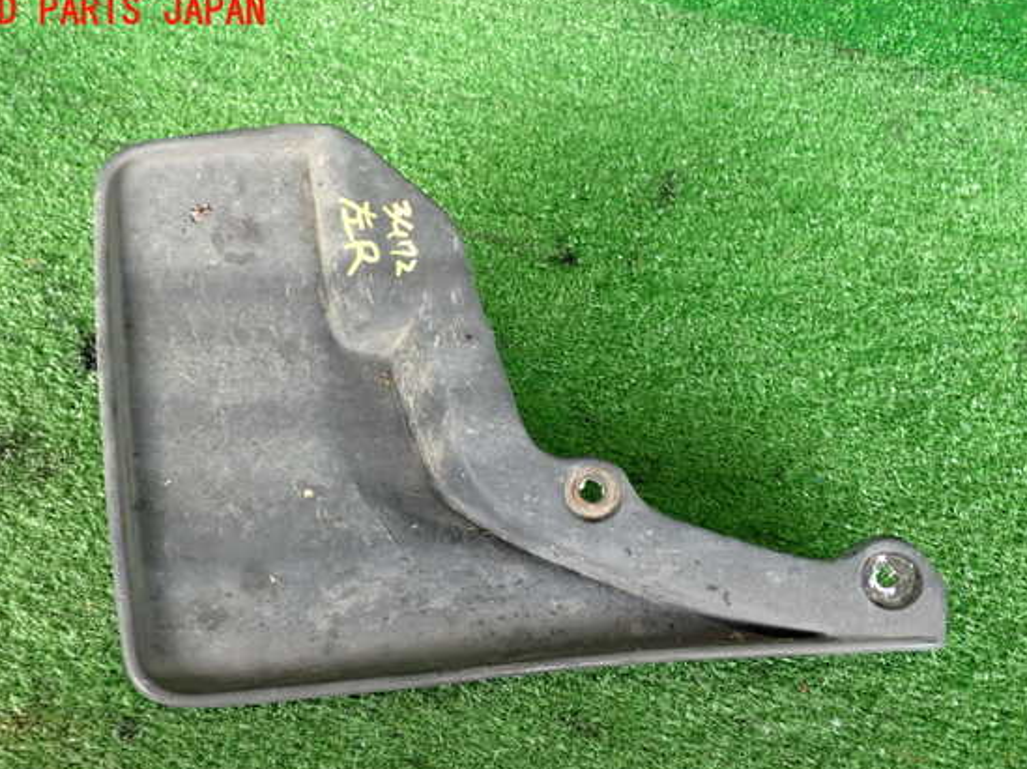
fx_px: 1038
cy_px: 410
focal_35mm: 35
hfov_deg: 52.6
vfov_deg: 40.6
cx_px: 486
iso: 250
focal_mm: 5.79
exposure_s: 1/30
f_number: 2.4
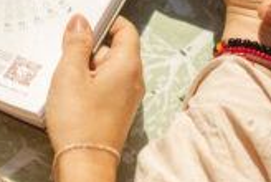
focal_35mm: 128
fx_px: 965
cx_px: 117
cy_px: -59
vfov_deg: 10.5
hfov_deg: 16.0
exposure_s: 1/4000
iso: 100
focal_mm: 35
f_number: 3.2
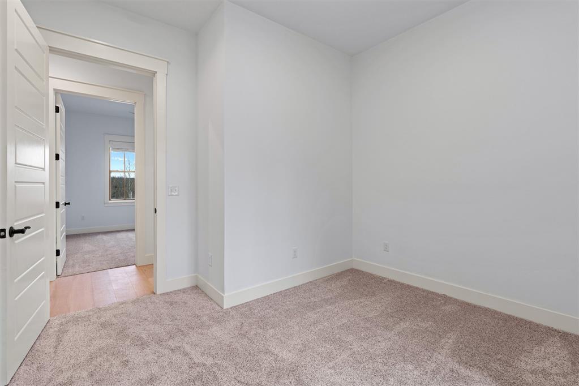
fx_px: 257
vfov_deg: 73.7
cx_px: 290
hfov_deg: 96.7
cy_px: 193
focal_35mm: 16
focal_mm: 16
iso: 100
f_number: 8
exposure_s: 1/1.25
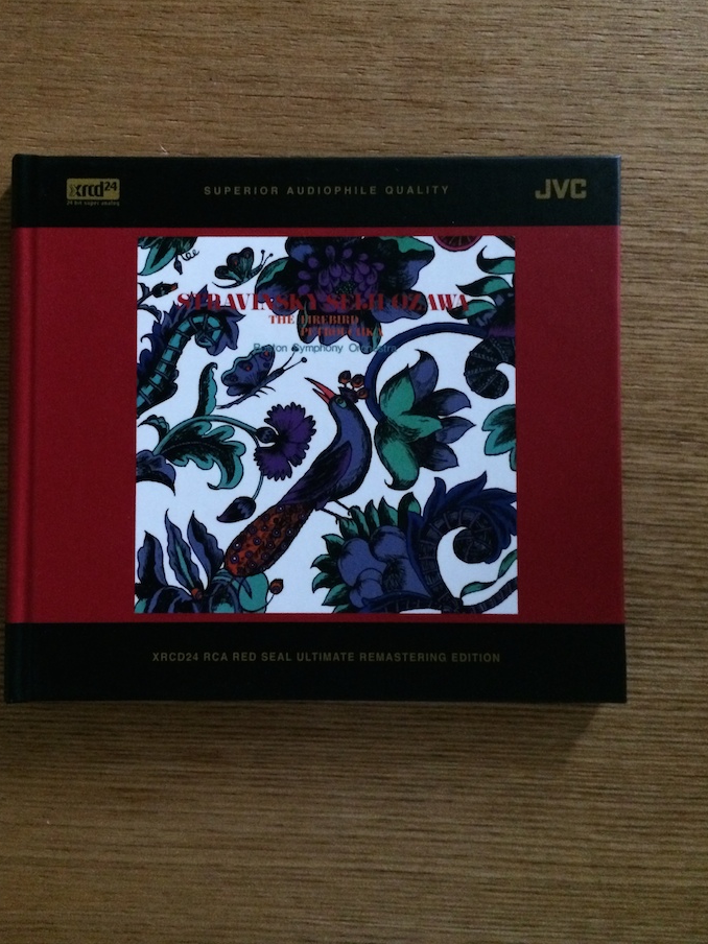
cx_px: 314
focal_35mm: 34
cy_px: 411
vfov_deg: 53.8
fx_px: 927
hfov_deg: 41.7
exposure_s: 1/15
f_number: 2.2
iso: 400
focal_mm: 4.12
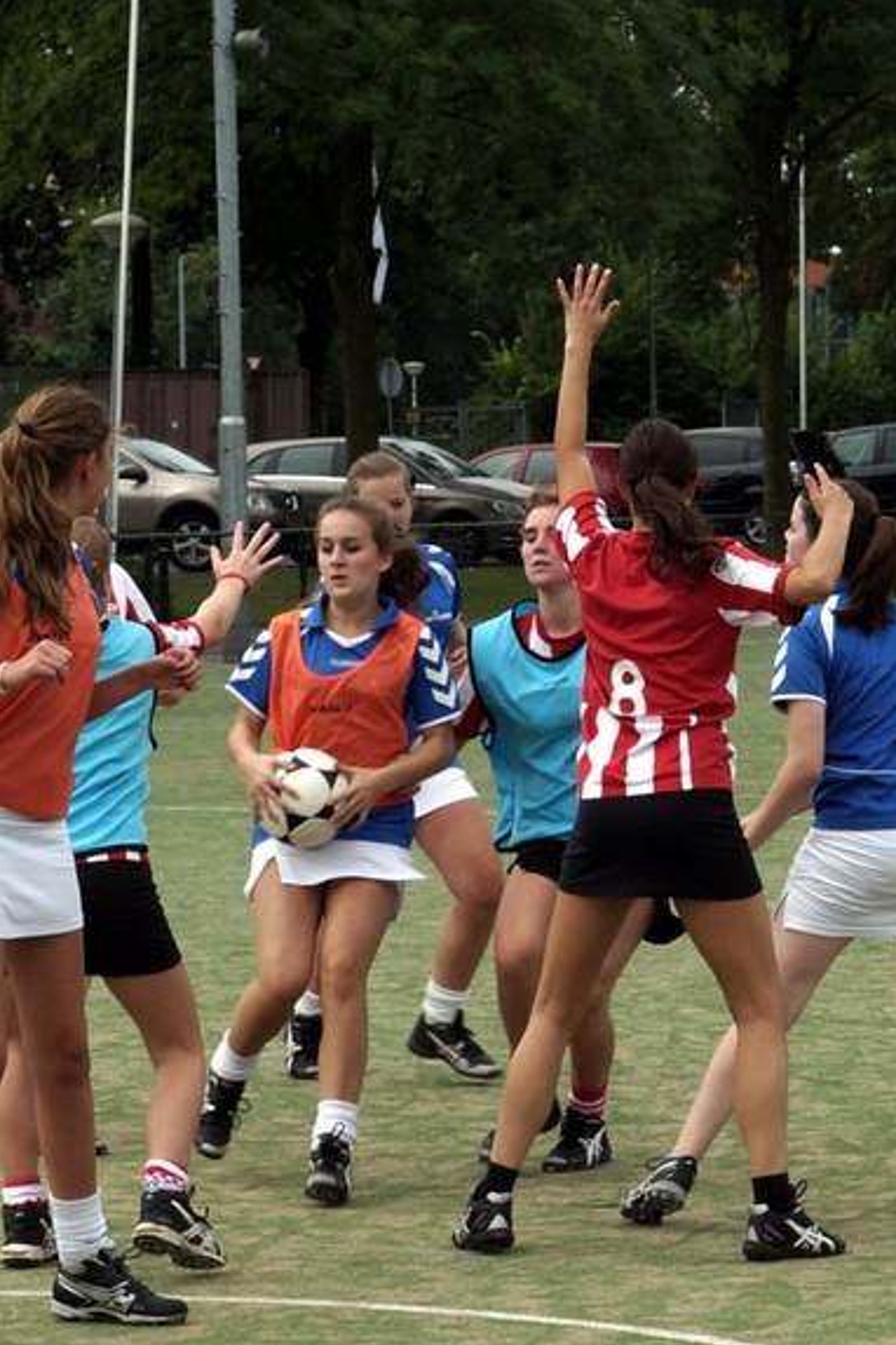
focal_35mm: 75
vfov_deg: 26.8
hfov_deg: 18.2
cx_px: 387
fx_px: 2800
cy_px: 408
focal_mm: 28
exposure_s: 1/400
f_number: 6.3
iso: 100
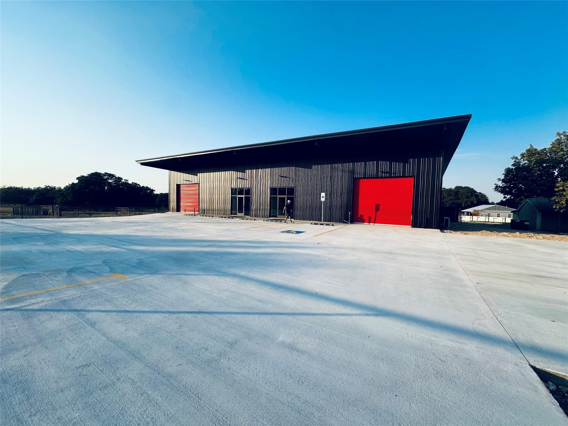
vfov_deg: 85.7
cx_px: 284
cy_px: 213
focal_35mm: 14
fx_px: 230
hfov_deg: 102.1
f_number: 2.2
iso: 40
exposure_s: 1/1006
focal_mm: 2.22
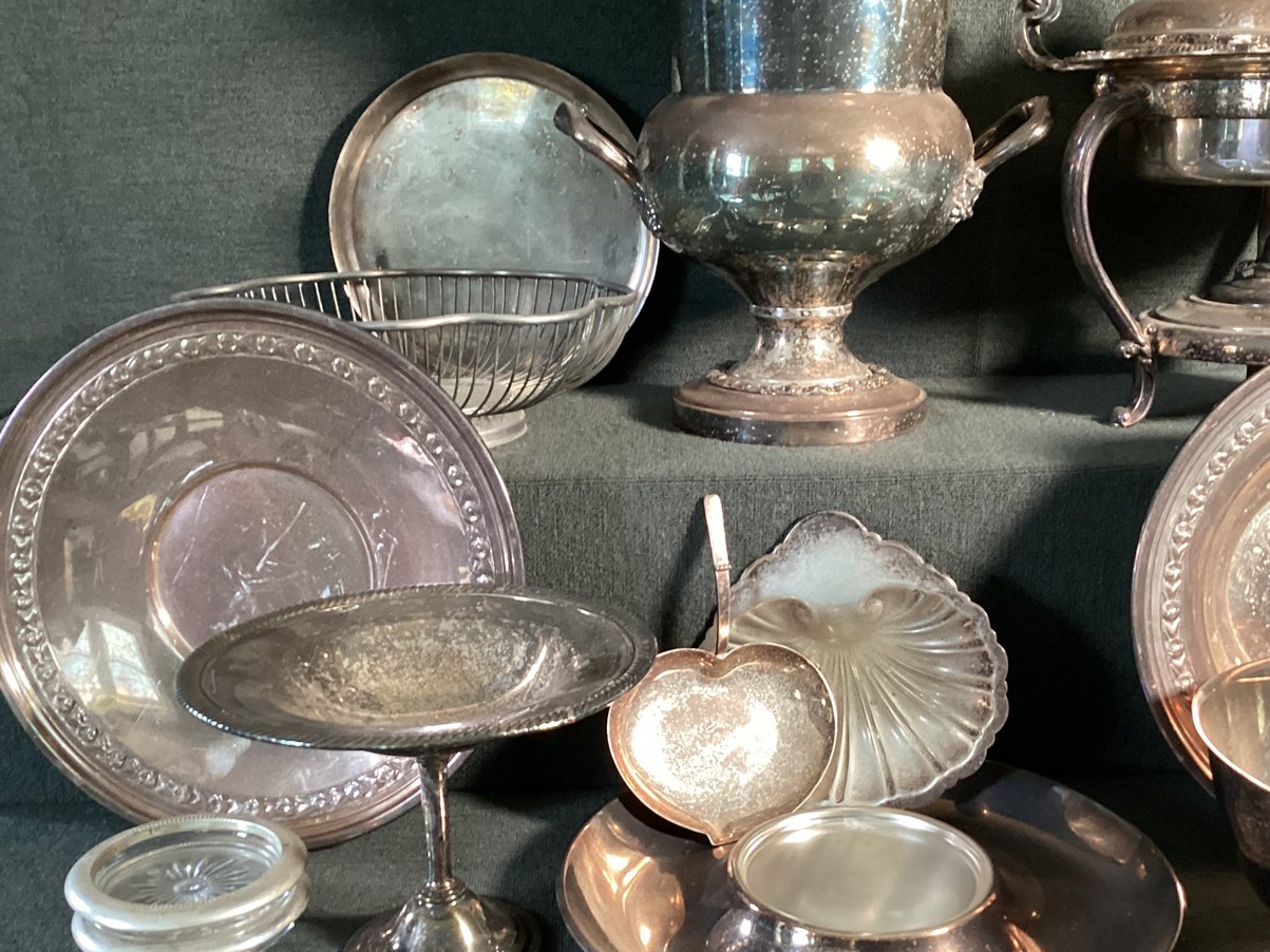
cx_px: 683
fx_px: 1431
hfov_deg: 47.8
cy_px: 588
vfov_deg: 36.6
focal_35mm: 39
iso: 250
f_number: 2.4
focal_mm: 3.3
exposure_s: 1/33
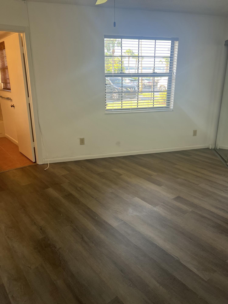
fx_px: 228
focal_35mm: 26
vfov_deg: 67.3
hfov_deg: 53.1
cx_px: 114
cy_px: 152
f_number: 1.5
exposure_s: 1/60
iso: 80
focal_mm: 5.7
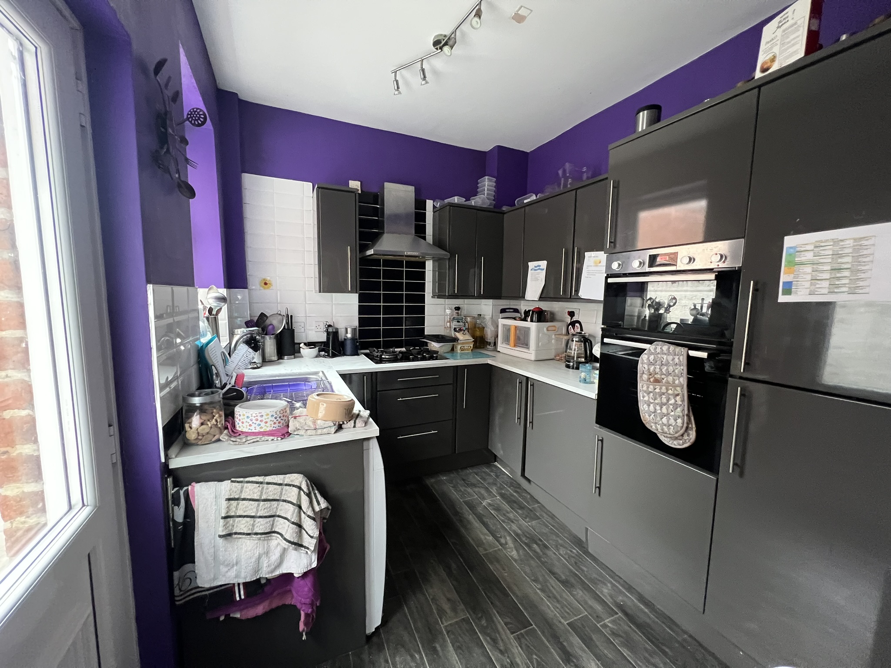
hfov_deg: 106.2
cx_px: 446
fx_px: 335
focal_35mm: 13
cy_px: 334
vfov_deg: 89.9
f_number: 1.8
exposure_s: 1/50
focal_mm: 1.57
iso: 500
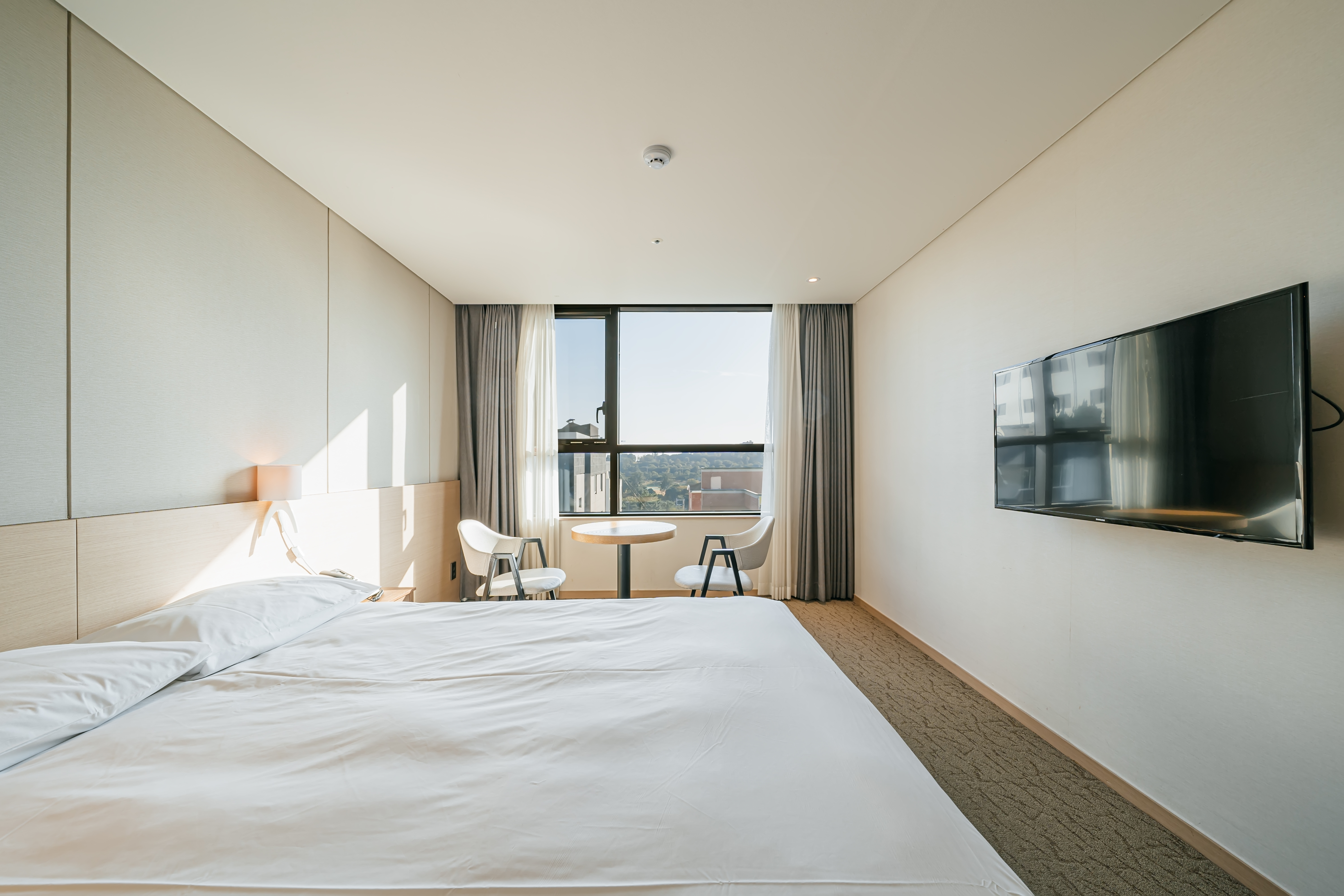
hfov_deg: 108.3
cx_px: 672
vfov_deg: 85.4
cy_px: 448
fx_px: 485
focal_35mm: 13
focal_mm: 13
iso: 100
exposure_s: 1/15
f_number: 10
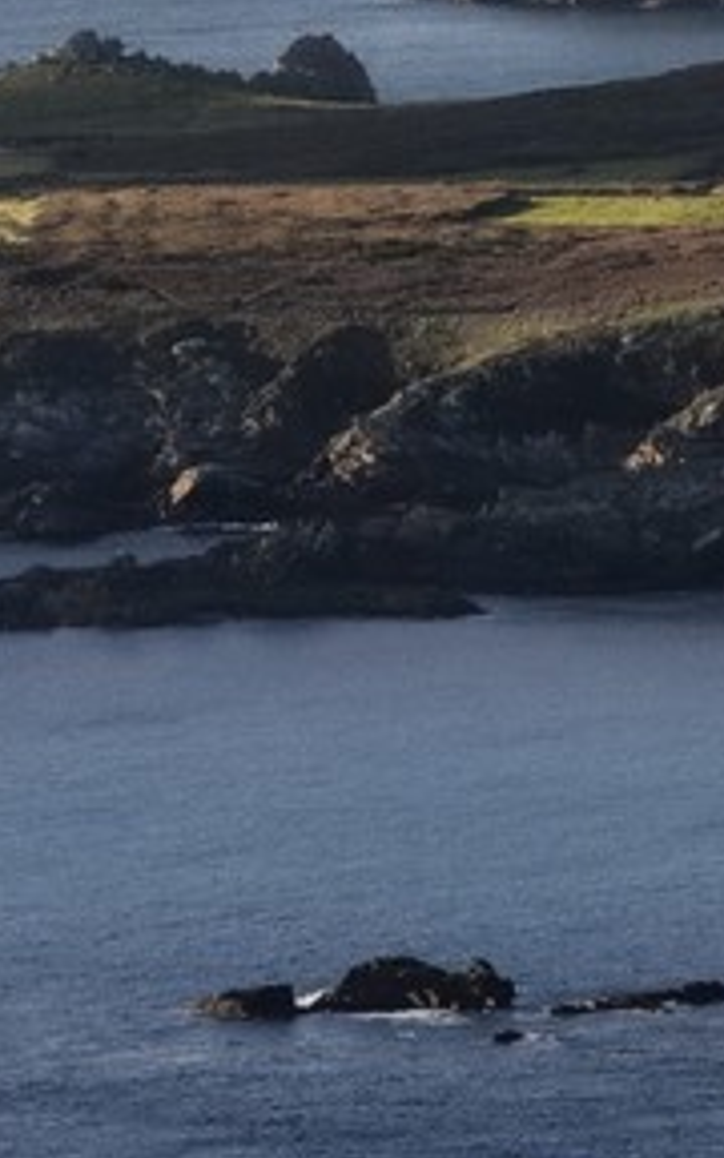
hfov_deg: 2.2
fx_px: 18753
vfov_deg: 3.5
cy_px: -261
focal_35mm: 594
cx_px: 3170
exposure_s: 1/1250
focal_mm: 105
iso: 800
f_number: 13
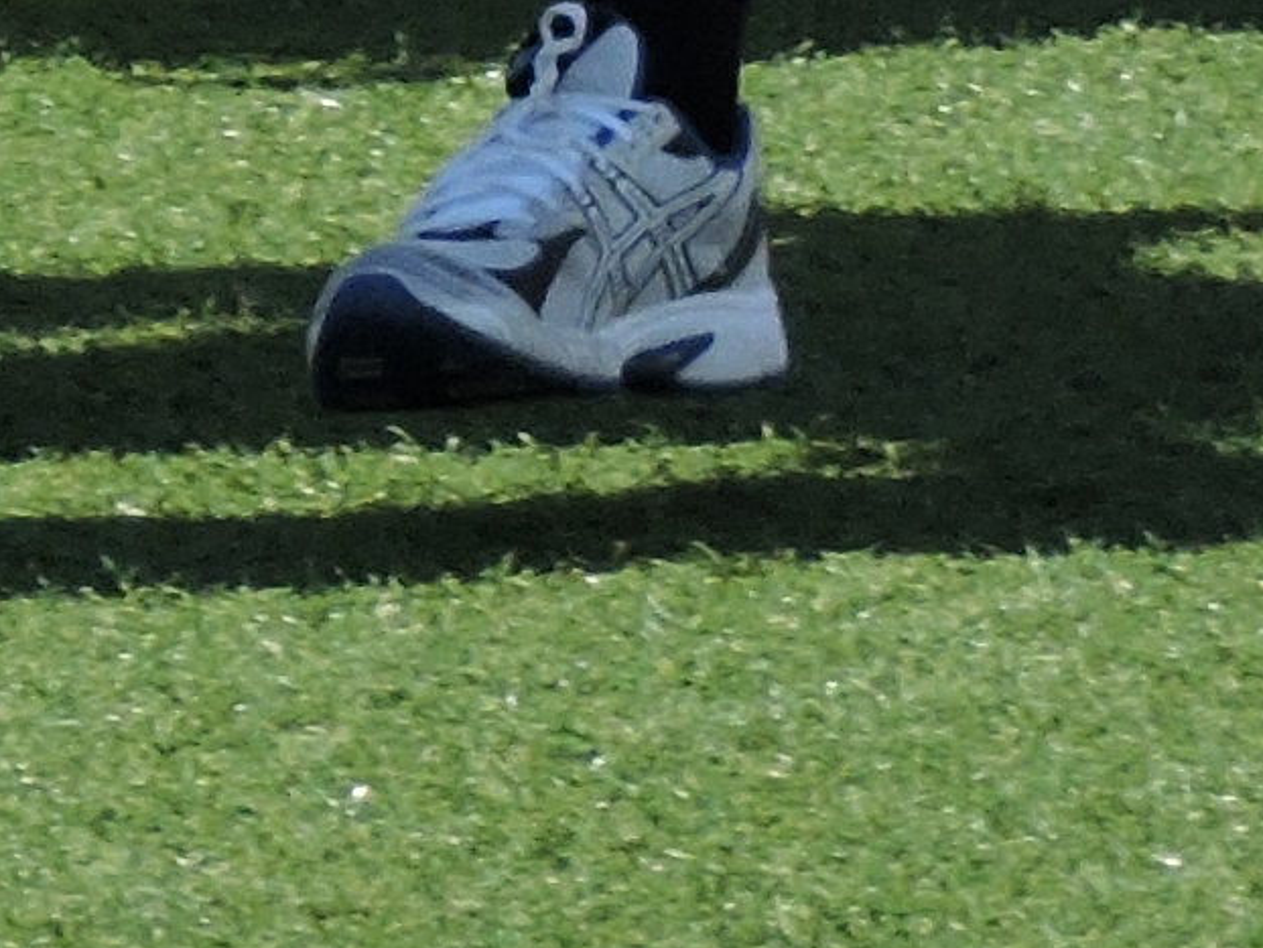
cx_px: -2065
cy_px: -2389
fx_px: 40552
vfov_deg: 1.3
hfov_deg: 1.8
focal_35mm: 1111
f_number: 5.2
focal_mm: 26.9
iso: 100
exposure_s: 1/400
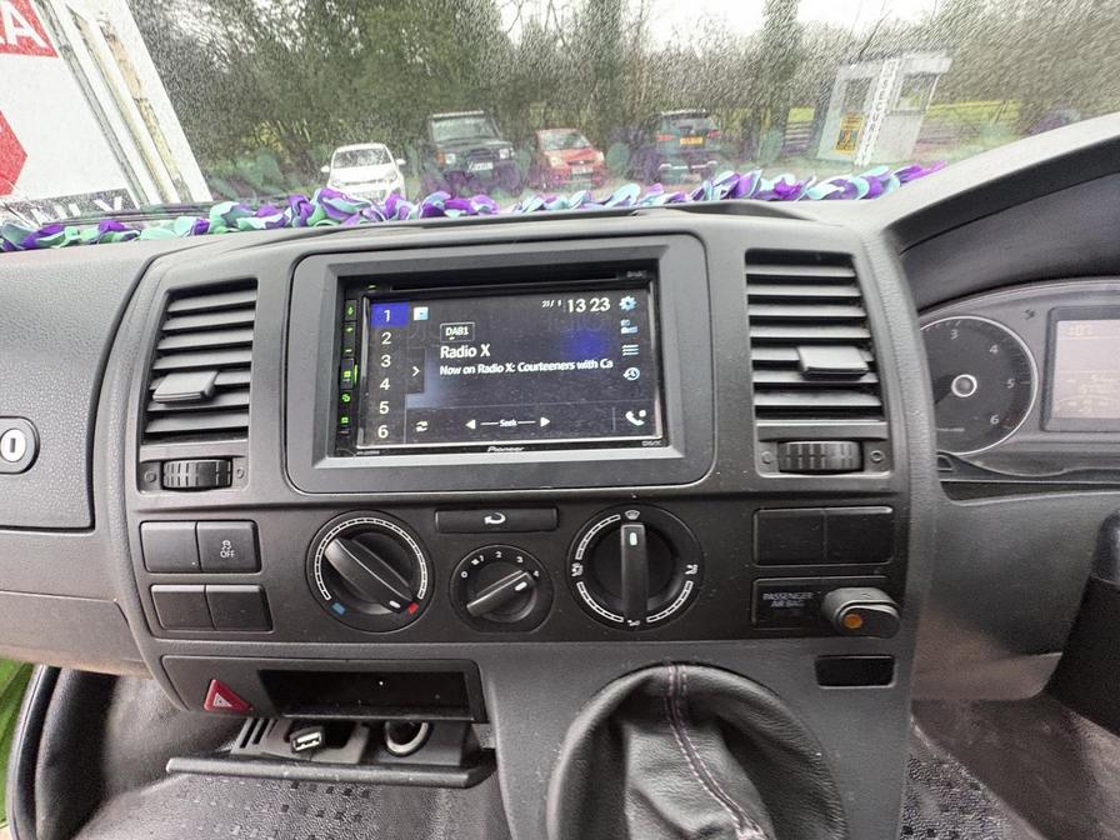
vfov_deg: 85.7
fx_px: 453
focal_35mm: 14
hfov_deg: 102.1
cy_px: 420
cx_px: 560
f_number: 2.2
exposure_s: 1/60
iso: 500
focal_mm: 2.22
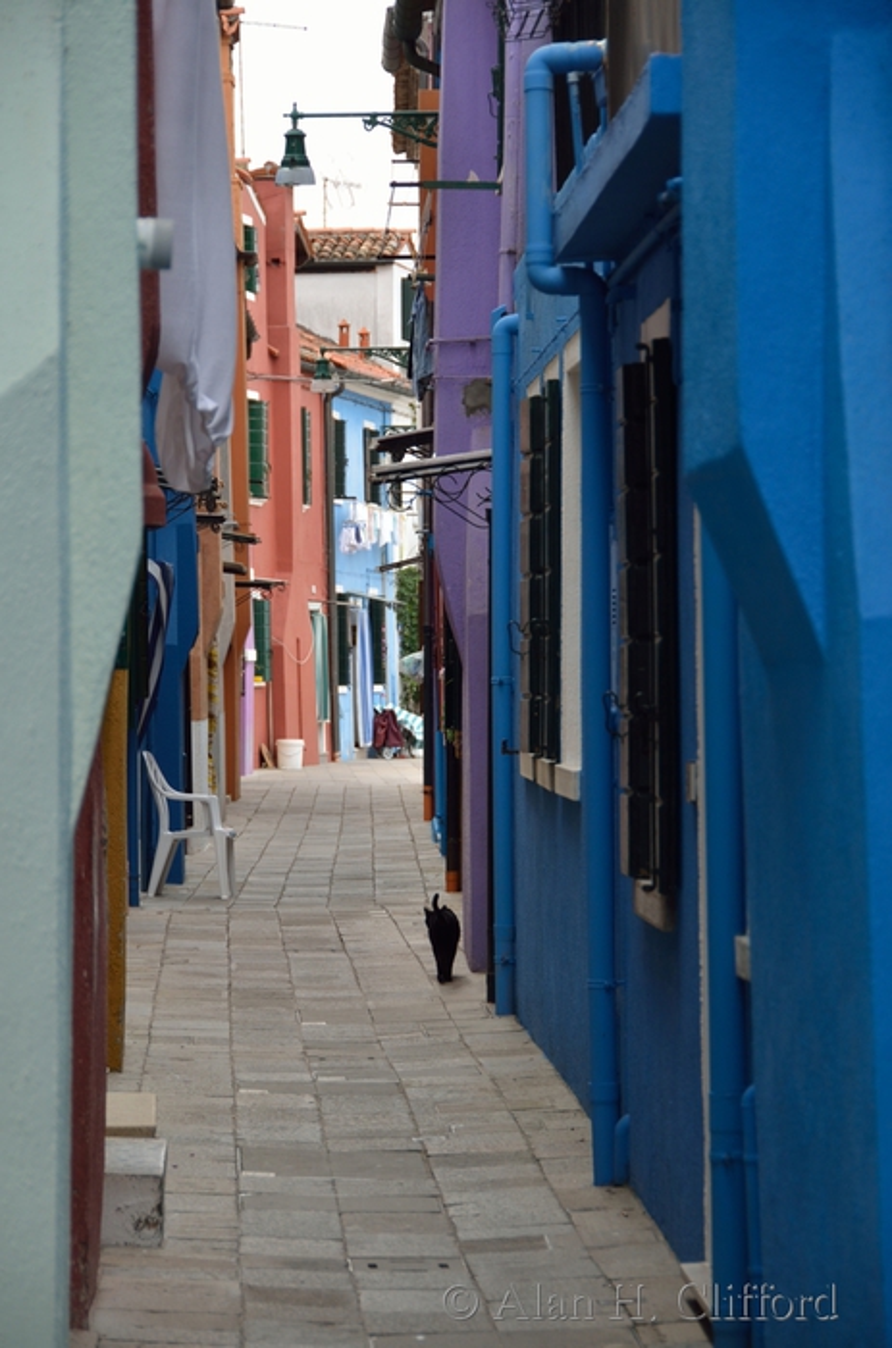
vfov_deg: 14.4
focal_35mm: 142
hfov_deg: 9.6
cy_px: 674
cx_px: 446
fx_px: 5325
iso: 100
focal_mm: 95
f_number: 5.3
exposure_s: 1/125
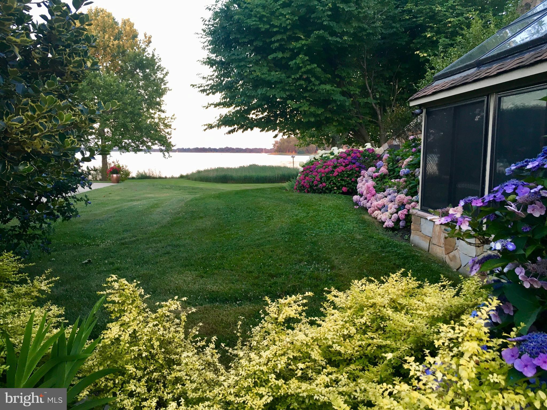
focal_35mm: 29
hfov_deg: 61.7
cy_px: 205
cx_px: 274
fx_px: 458
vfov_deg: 48.2
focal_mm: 4.15
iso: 25
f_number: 2.2
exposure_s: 1/30
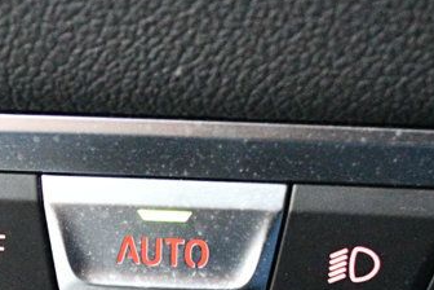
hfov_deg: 16.0
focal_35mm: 128
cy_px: 309
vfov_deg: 10.6
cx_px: 156
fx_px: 1543
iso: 9000
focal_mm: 28
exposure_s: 1/60
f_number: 4.5
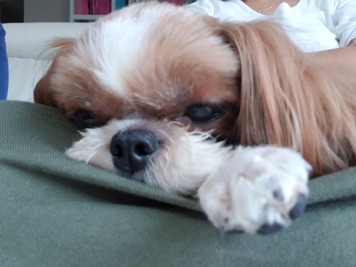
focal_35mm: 31
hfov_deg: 58.4
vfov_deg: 45.4
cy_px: 134
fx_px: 319
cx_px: 178
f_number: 1.7
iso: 100
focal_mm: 2.92
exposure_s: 1/40
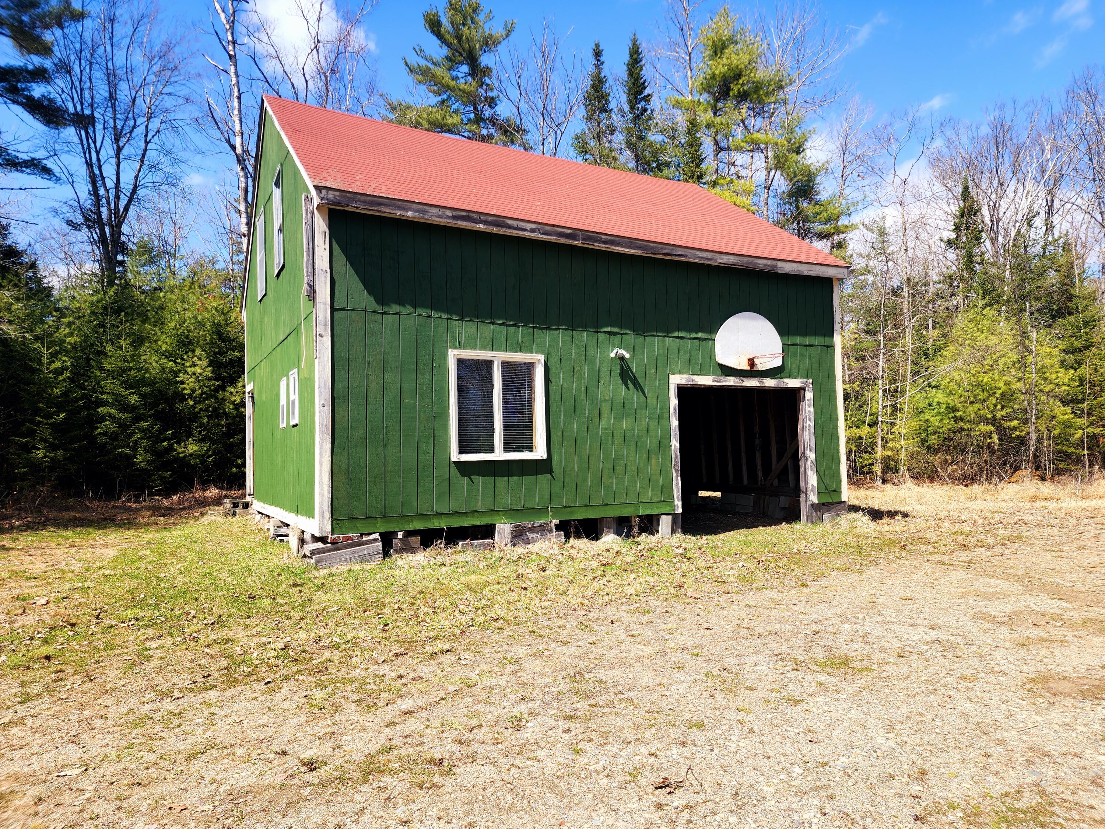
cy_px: 414
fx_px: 734
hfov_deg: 73.9
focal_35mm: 23
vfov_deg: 58.9
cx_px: 552
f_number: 1.8
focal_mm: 6.4
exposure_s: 1/673
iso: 12
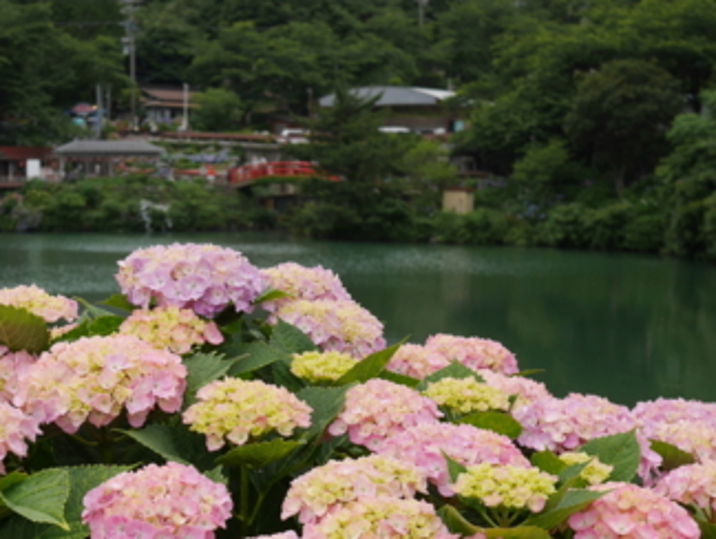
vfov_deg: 19.7
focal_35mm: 74
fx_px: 1533
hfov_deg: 26.1
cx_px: 208
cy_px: 445
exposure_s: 1/800
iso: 200
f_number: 5
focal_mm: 20
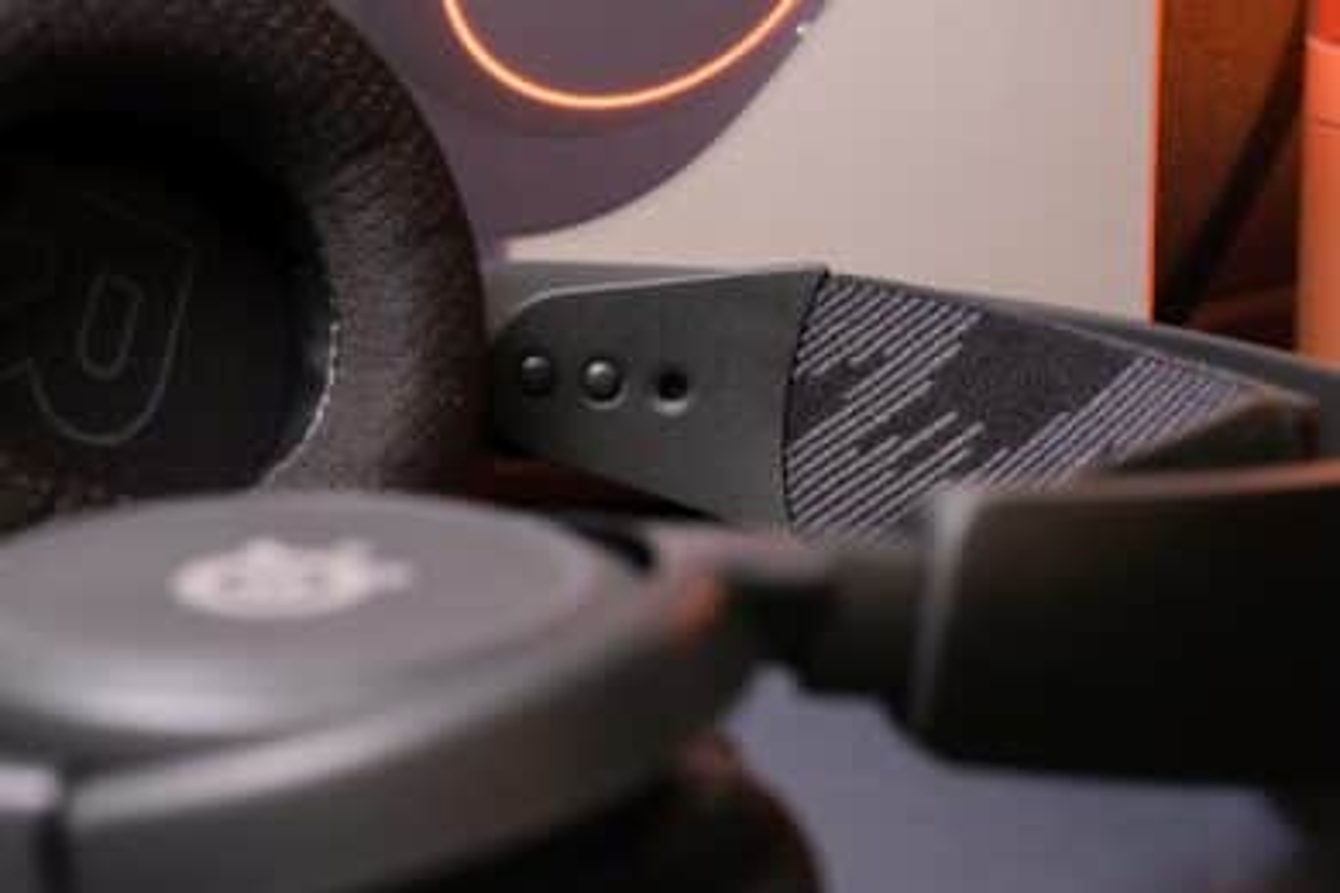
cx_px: 670
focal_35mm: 83
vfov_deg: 16.5
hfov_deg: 24.5
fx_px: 3089
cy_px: 446
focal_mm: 55
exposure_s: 1/15
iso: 1600
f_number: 9
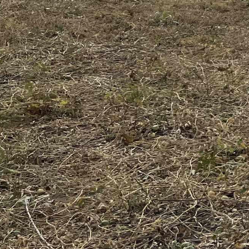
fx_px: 879
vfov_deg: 14.6
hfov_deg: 13.4
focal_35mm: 108
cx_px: 527
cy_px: -160
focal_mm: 5.7
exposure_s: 1/8000
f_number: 1.5
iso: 50
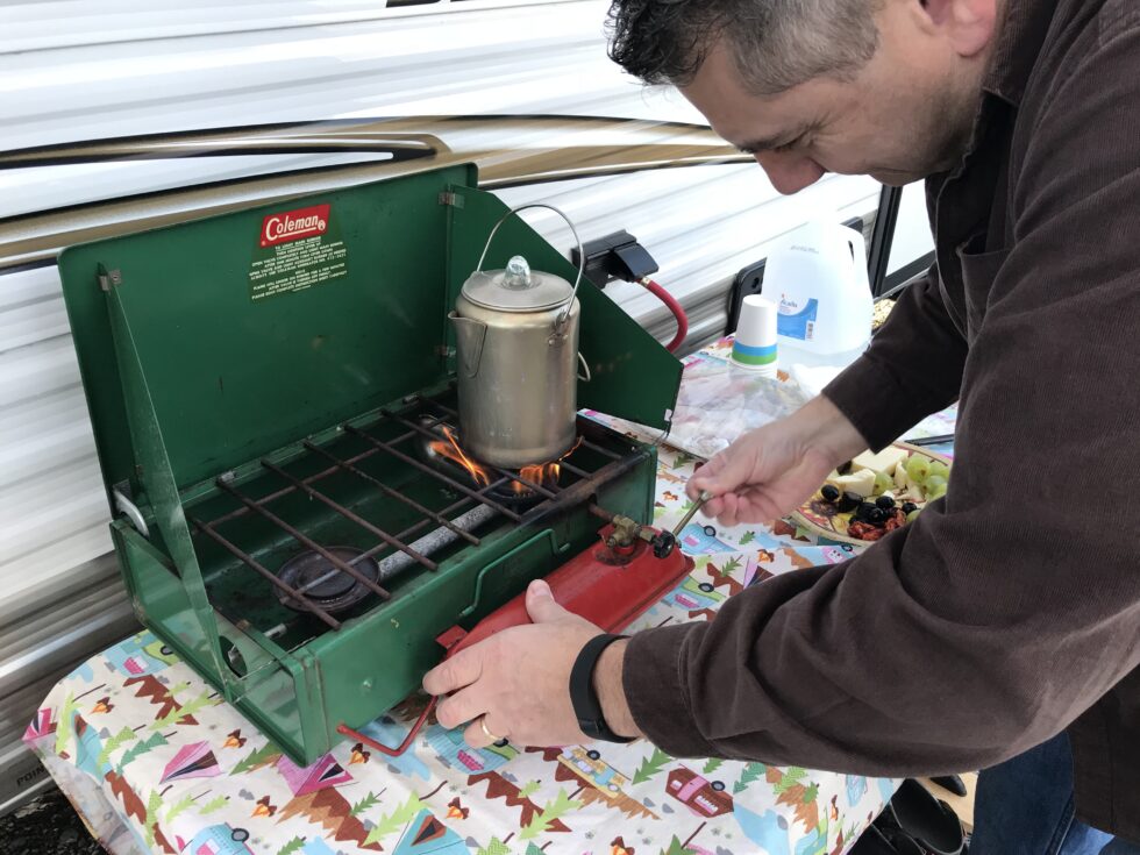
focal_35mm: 28
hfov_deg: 63.4
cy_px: 428
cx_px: 570
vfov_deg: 49.7
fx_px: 922
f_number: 1.8
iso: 32
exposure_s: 1/120
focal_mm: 3.99
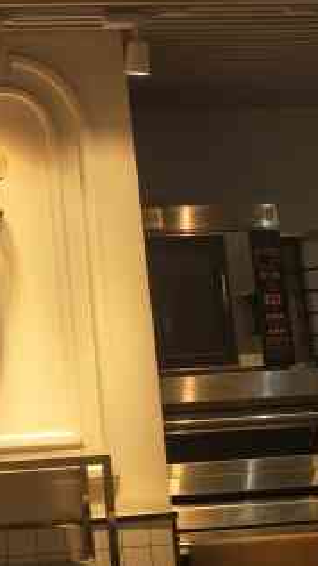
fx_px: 1156
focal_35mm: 77
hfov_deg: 15.0
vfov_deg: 24.4
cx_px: -95
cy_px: -149
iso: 35
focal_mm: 4.1
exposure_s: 1/123
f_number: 1.7
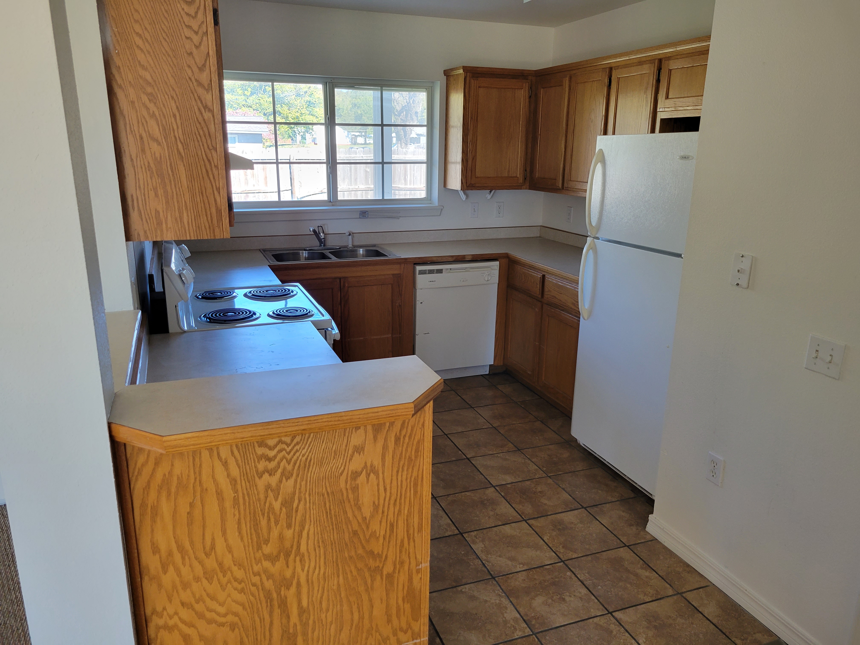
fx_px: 646
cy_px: 322
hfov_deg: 67.3
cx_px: 430
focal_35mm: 26
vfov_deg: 53.1
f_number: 1.8
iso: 160
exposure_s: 1/119
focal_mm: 5.4
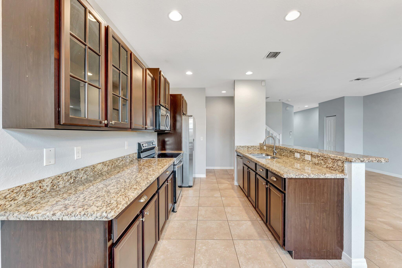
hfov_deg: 100.8
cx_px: 201
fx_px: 166
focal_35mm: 15
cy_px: 134
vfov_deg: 77.7
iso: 400
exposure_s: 1/1.67
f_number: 8
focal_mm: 14.9
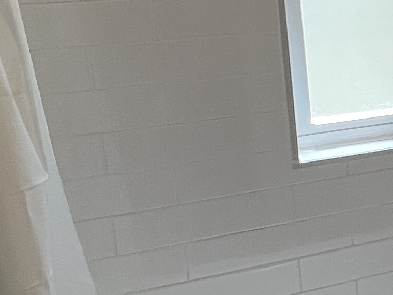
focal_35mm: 69
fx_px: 783
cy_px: 82
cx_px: 632
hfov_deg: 21.9
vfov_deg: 21.2
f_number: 1.8
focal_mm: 1.57
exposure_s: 1/120
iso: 40
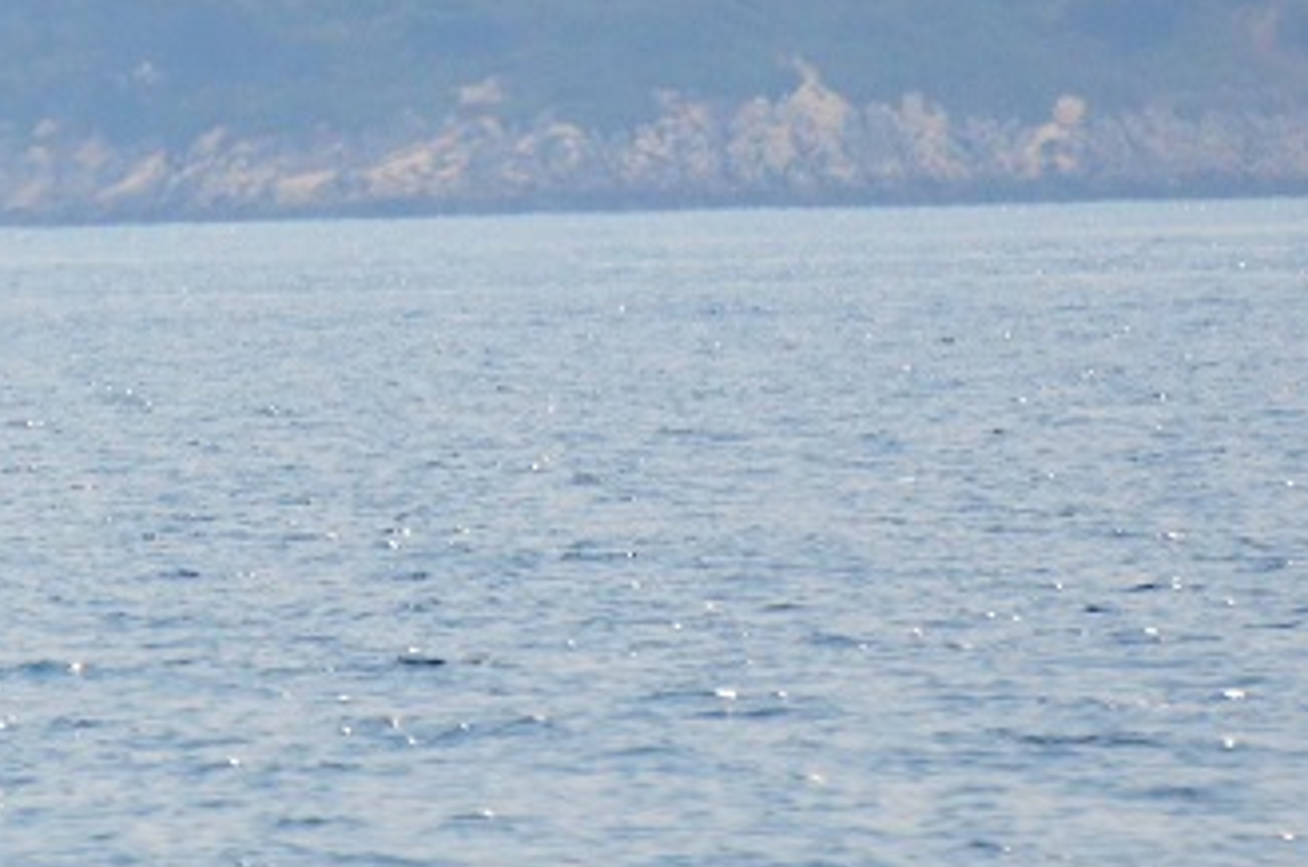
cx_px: -26
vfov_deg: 1.0
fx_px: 49571
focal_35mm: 1367
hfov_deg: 1.5
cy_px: -34
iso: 1000
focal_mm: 300
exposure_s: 1/8000
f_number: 5.6
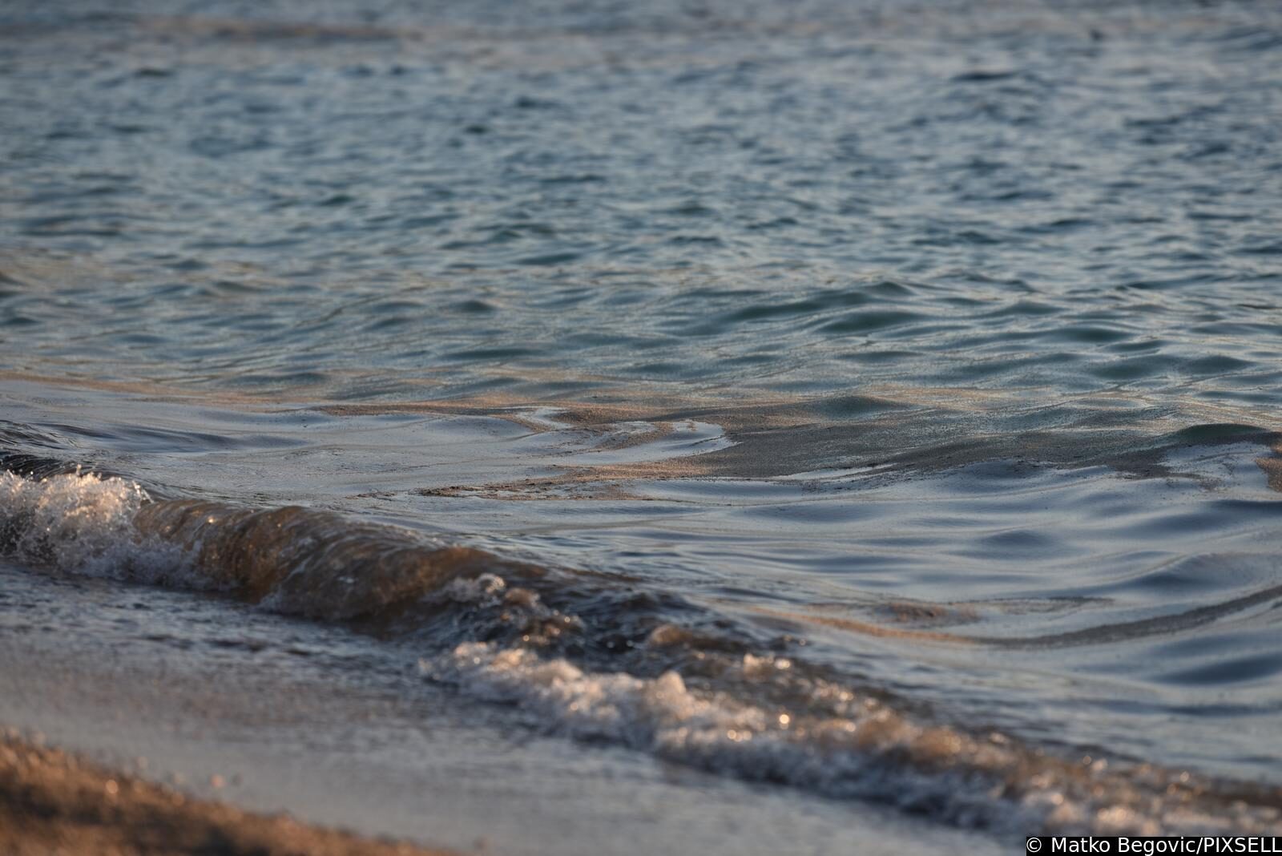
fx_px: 7124
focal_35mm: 200
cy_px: 428
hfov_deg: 10.3
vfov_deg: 6.9
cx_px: 641
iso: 100
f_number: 4
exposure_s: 1/500
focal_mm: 200
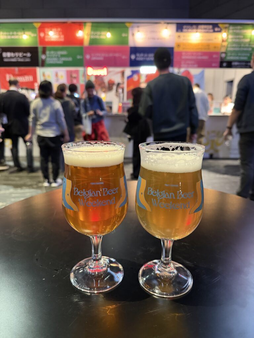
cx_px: 127
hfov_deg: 56.8
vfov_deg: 71.6
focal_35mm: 24
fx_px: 235
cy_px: 169
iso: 800
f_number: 1.78
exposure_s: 1/25
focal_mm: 6.76
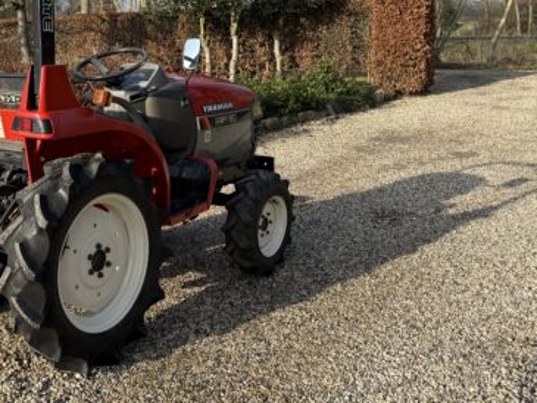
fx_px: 714
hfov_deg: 39.4
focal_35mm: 46
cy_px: 139
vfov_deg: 31.3
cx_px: 96
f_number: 1.78
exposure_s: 1/2370
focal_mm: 6.76
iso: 80
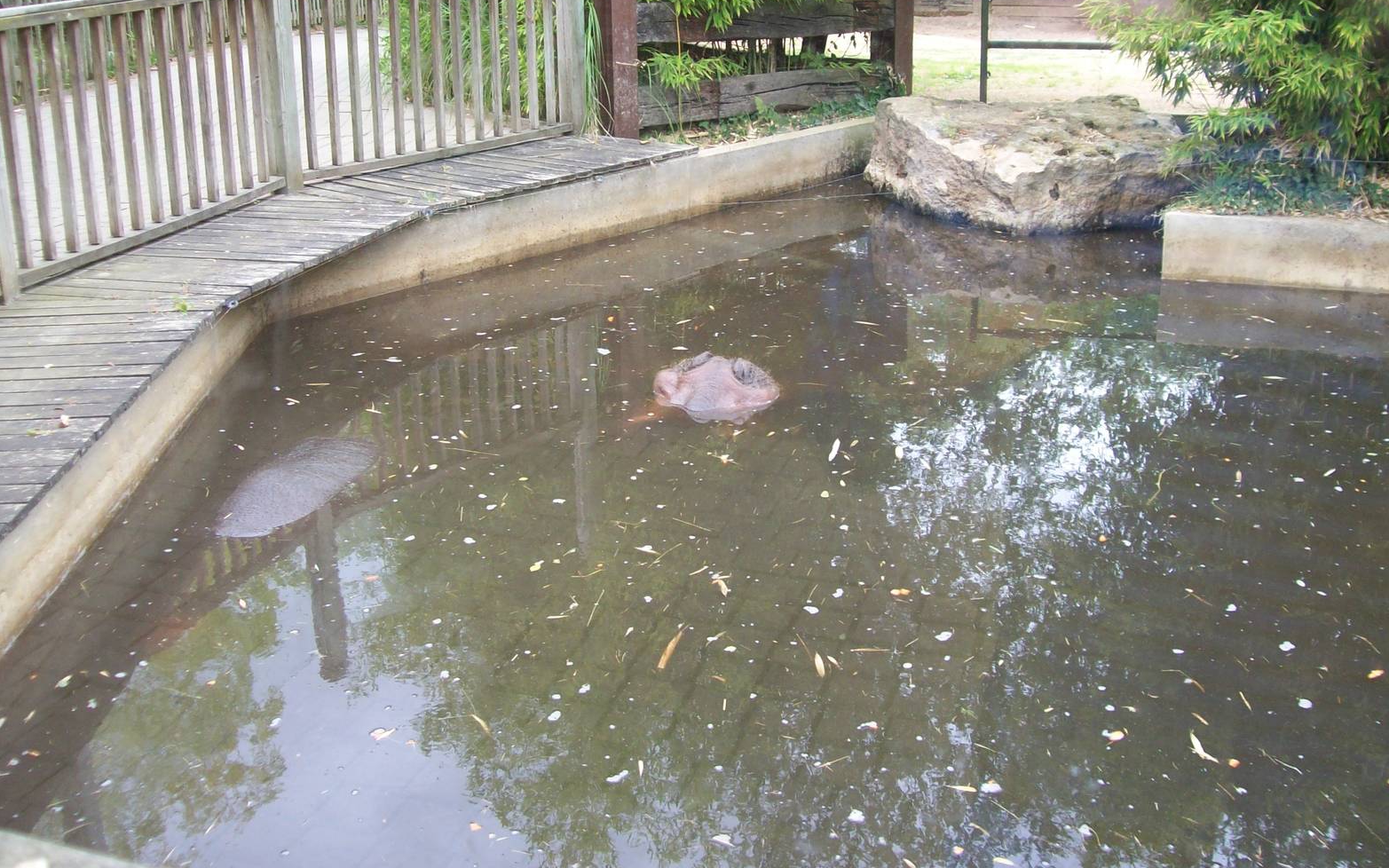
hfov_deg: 50.4
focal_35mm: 39
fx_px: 1476
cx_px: 694
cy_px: 349
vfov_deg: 32.7
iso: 80
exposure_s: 1/75.4
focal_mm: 6
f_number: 2.7
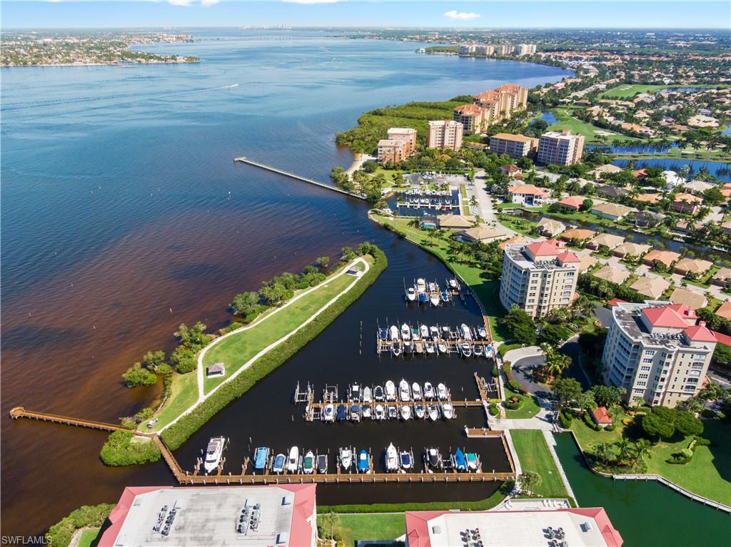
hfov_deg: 71.6
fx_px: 507
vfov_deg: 56.8
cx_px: 366
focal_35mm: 24
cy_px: 274
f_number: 2.8
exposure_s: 1/1000
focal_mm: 4.39
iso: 100
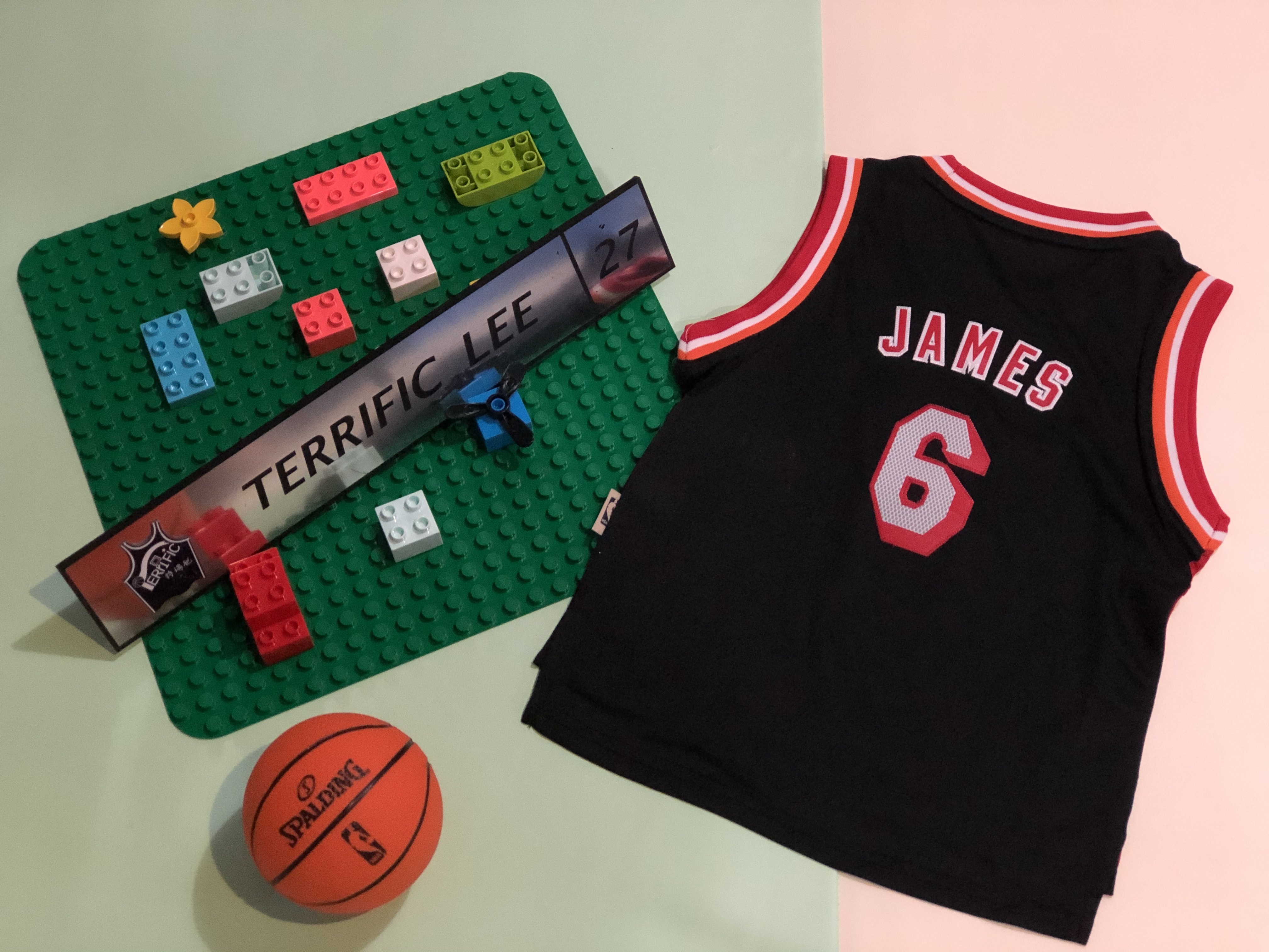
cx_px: 634
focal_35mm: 57
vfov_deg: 25.7
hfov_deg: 33.8
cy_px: 476
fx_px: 2090
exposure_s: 1/30
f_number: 2.8
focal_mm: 6.6
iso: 320
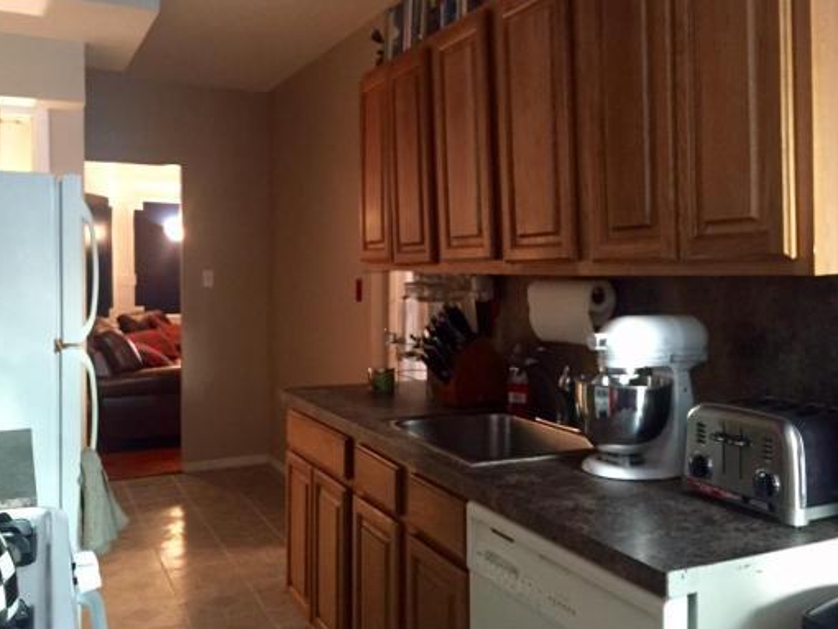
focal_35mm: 33
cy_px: 292
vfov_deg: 43.0
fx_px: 799
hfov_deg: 55.3
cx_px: 401
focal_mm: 4.15
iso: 320
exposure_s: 1/15
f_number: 2.2
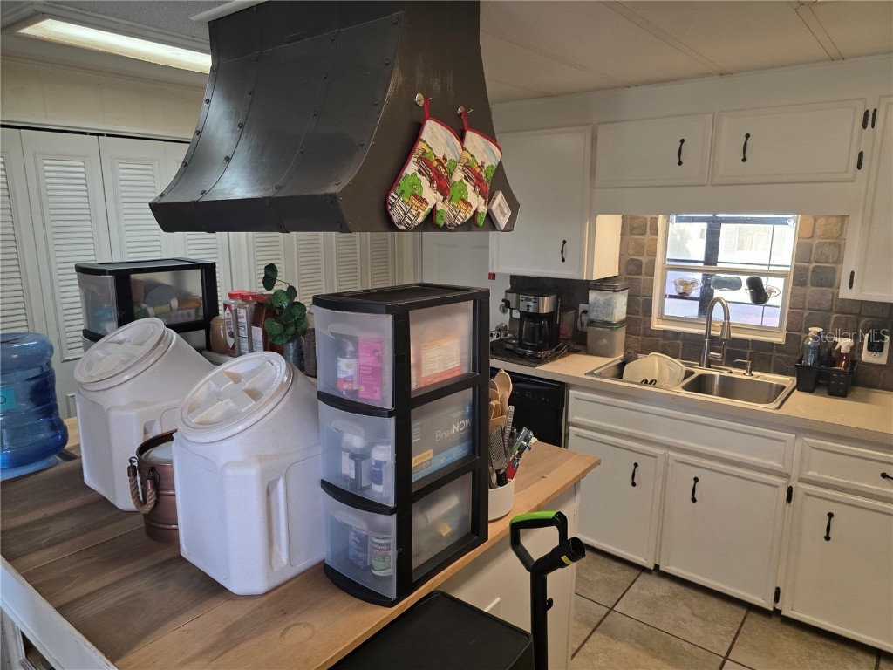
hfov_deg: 73.9
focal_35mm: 23
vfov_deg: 58.9
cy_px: 335
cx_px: 446
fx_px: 593
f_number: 1.7
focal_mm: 6.3
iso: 200
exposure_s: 1/120
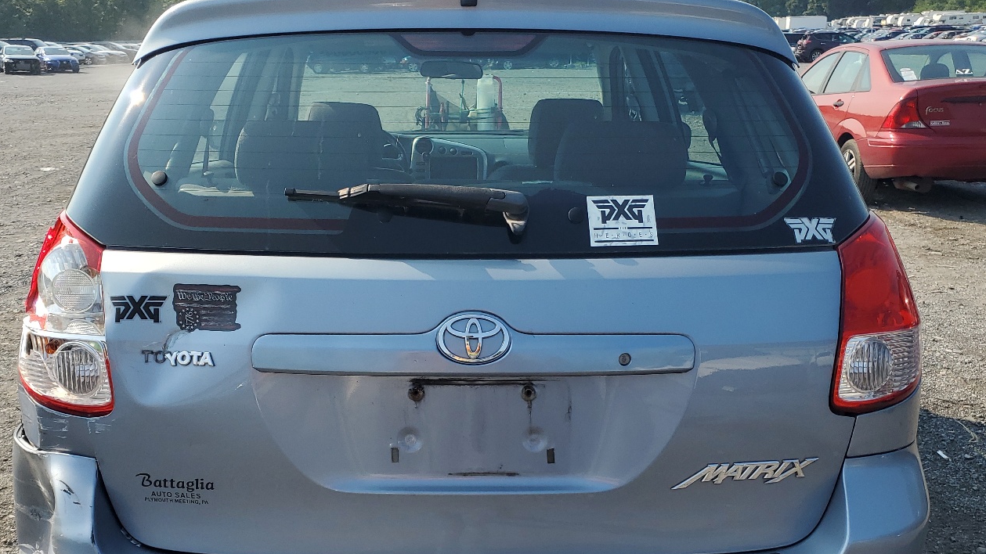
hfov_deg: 55.3
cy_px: 363
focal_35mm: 36
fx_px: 941
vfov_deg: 32.6
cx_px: 468
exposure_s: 1/2500
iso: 50
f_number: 1.5
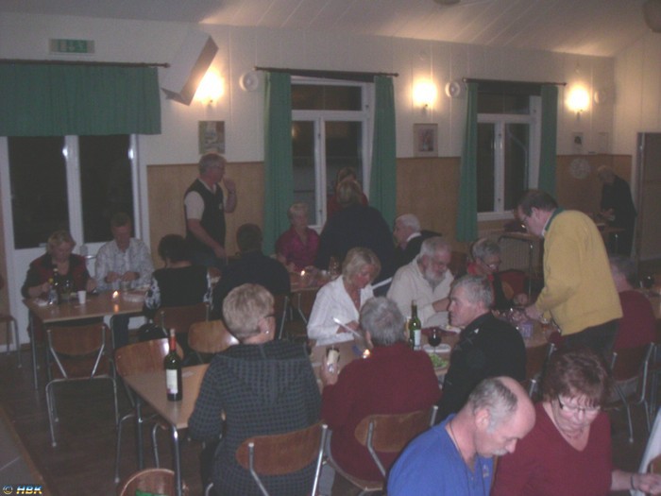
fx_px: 726
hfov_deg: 49.0
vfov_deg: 37.7
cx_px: 330
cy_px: 248
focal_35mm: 38
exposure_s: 1/50
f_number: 2.8
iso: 160
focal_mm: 6
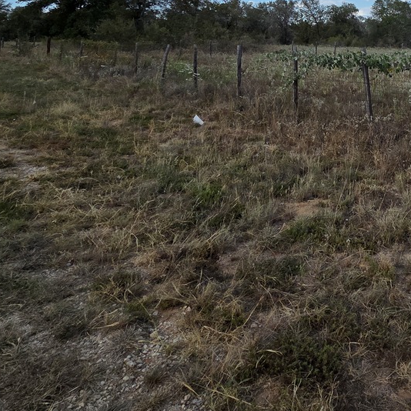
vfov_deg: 46.5
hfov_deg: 44.9
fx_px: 416
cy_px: 29
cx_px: 407
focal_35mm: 31
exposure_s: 1/1663
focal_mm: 2.2
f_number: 2.2
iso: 50
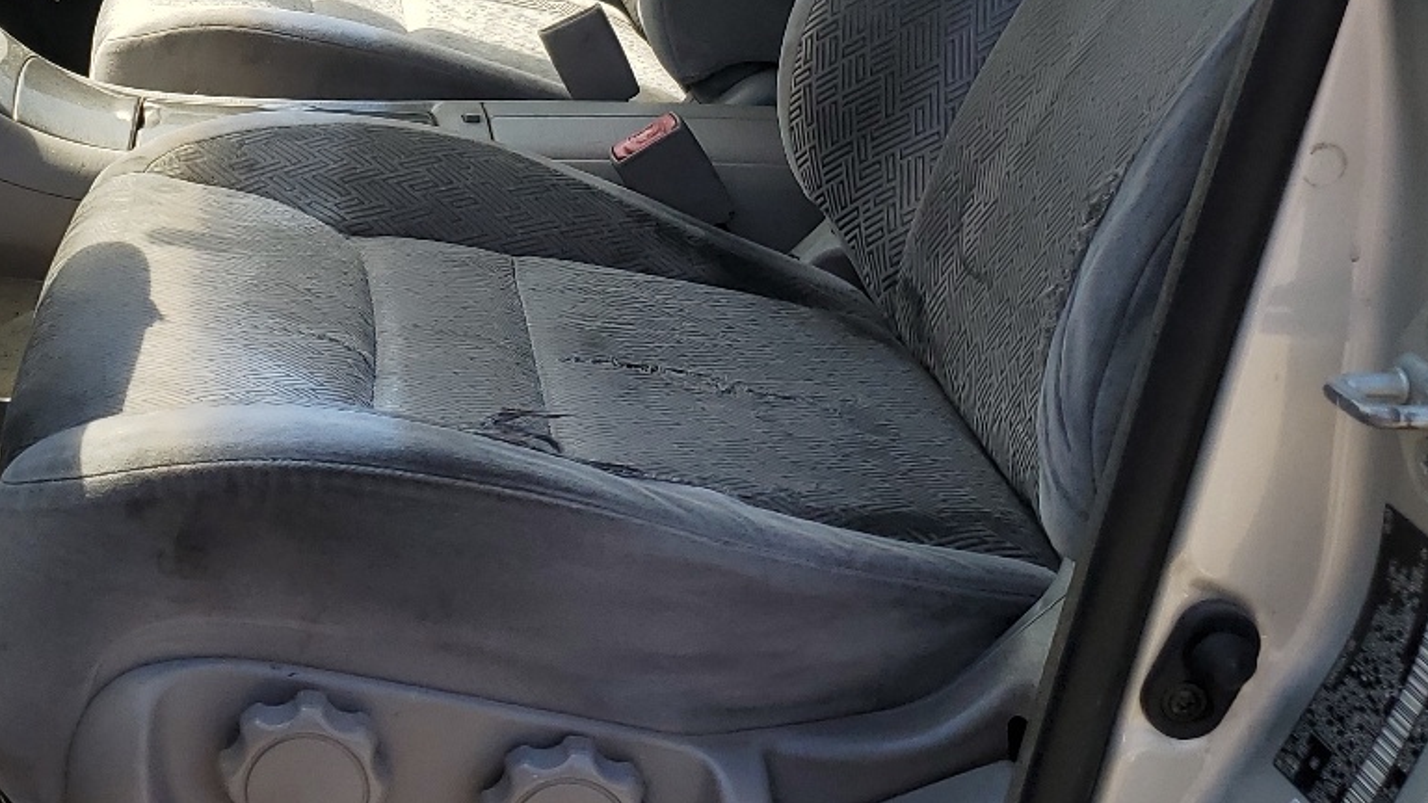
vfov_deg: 19.6
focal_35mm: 59
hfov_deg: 33.9
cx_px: 205
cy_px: -71
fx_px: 2234
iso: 50
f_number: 1.5
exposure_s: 1/1000
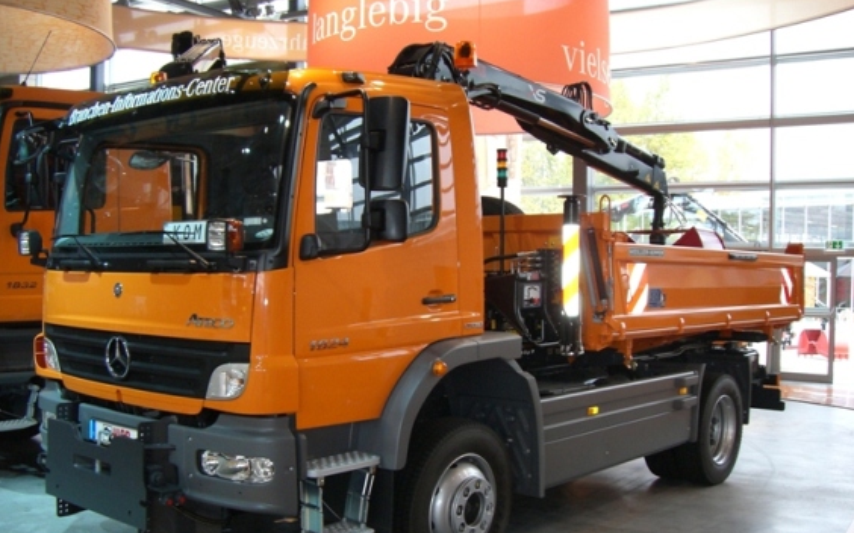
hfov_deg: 48.2
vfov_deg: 31.2
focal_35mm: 41
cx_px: 429
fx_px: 954
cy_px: 312
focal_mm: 6.2
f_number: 2.7
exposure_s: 1/60
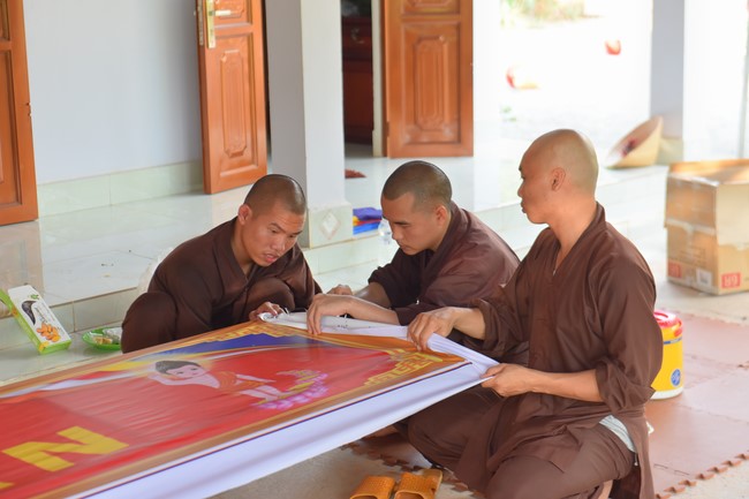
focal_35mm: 70
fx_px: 1456
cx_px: 374
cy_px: 250
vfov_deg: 19.4
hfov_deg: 28.9
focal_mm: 70
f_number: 3.5
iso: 400
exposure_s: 1/100
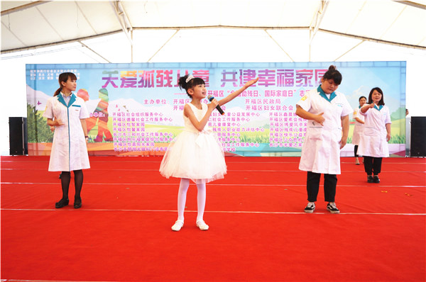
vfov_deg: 41.6
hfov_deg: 59.6
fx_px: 372
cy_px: 141
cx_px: 213
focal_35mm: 32
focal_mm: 21
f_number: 4
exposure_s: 1/160
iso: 125
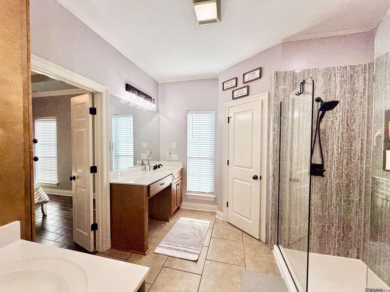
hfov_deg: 102.1
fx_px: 158
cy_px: 146
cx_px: 195
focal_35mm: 14
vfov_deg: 85.7
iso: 64
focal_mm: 2.22
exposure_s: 1/208
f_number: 2.2
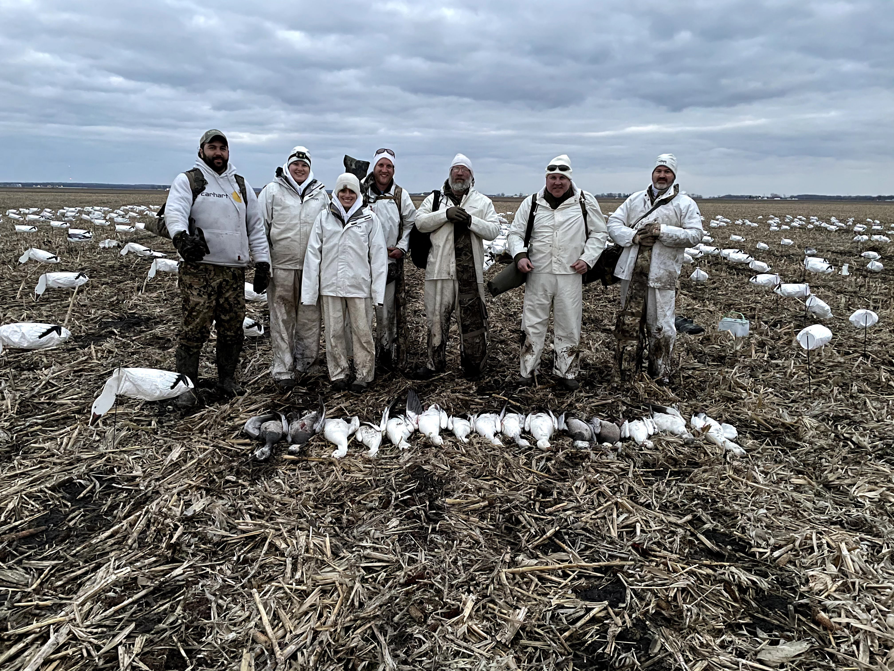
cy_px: 336
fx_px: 671
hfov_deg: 67.3
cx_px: 447
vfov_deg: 53.1
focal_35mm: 26
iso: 1000
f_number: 1.6
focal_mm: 4.2
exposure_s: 1/22
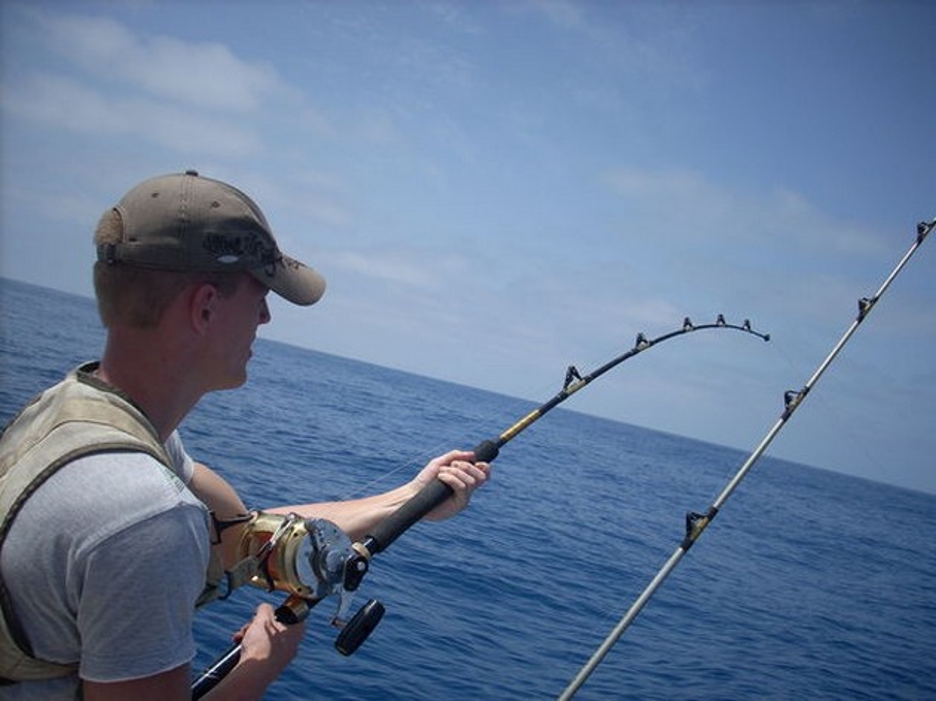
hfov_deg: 50.2
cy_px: 350
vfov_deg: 38.6
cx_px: 468
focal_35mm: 37
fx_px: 1000
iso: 64
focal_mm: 6.2
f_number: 5.6
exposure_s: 1/439
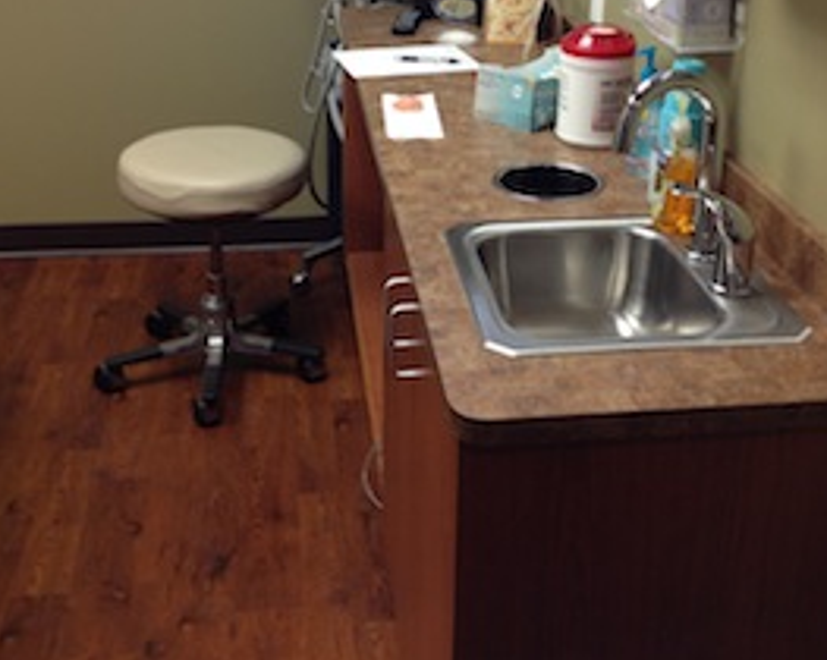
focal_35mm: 52
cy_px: 113
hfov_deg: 36.0
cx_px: 459
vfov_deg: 28.4
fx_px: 1272
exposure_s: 1/20
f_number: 2.4
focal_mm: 4.28
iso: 64
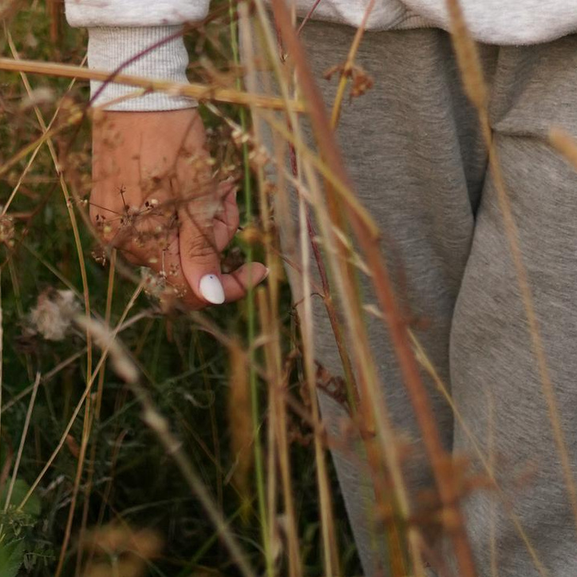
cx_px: 148
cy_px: -742
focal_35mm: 158
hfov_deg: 11.0
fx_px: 2980
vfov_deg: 9.9
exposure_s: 1/640
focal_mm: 35
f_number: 2.2
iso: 640
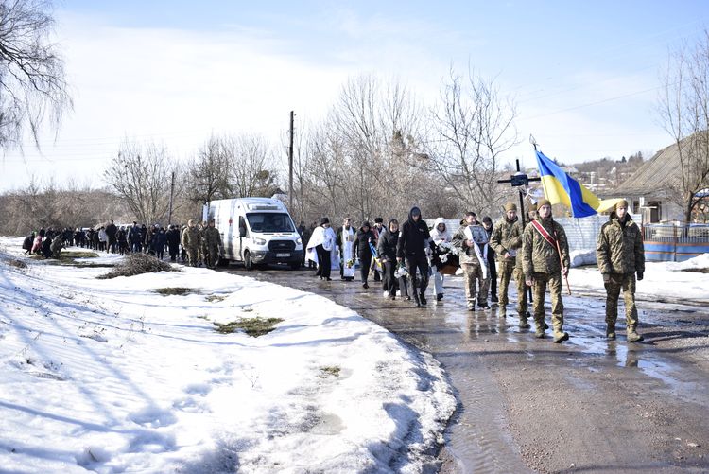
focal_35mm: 40
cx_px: 354
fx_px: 798
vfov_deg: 33.1
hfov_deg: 47.9
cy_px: 237
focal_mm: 27
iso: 200
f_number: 5
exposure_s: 1/640
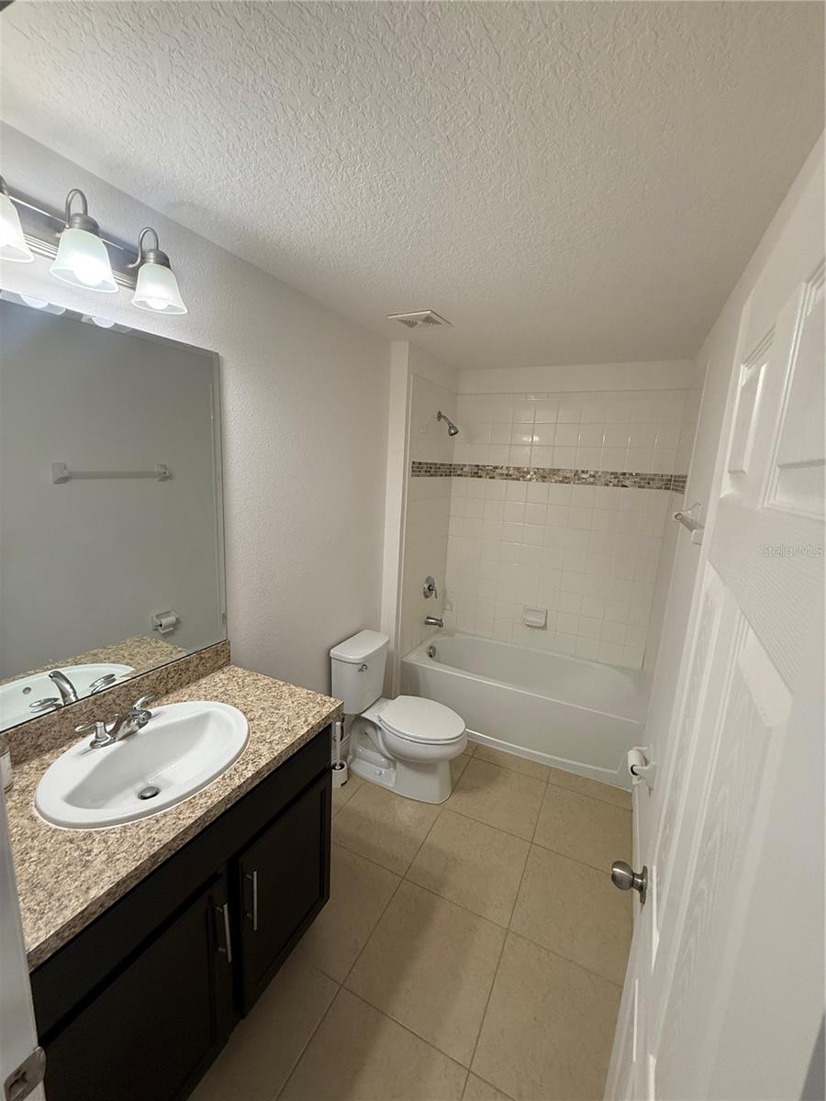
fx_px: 445
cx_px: 413
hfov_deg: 85.7
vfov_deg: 102.1
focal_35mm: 14
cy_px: 550
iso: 320
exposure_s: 1/120
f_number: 2.2
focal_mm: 2.22
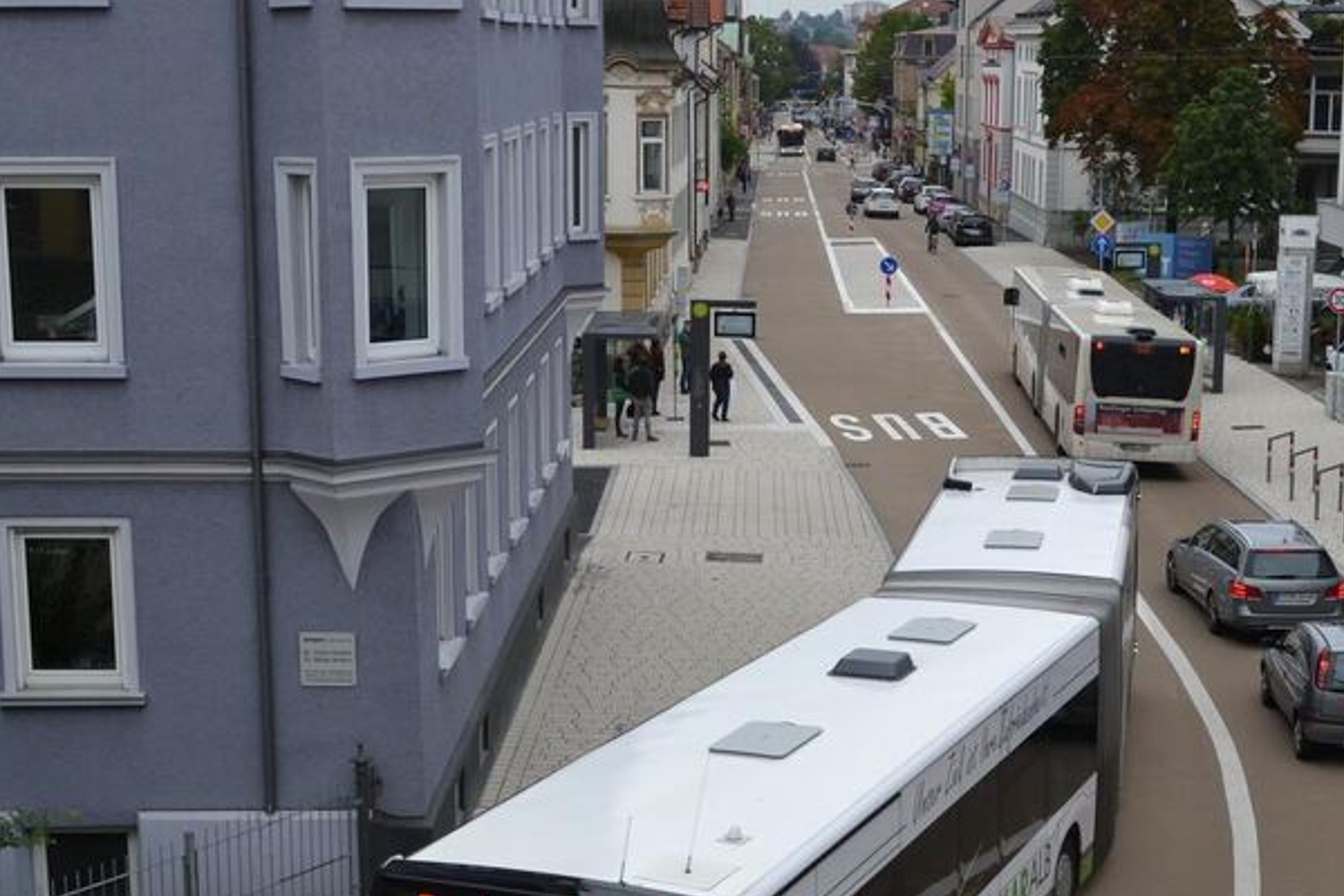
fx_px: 2464
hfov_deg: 30.2
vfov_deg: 20.6
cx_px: 943
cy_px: 569
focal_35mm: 66
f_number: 7.1
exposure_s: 1/200
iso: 100
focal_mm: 22
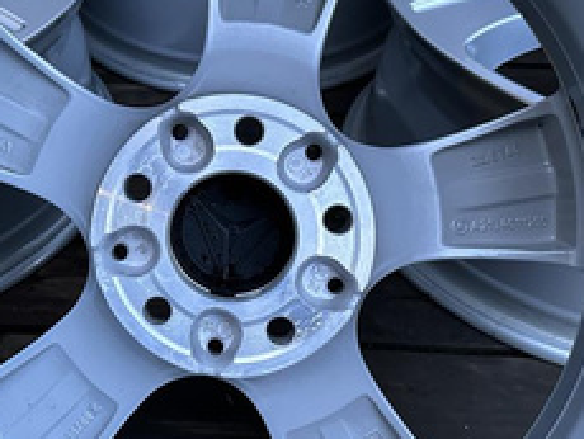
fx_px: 794
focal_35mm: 47
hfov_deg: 40.1
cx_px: 216
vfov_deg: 30.9
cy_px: 203
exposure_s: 1/60
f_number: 1.78
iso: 640
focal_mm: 6.86
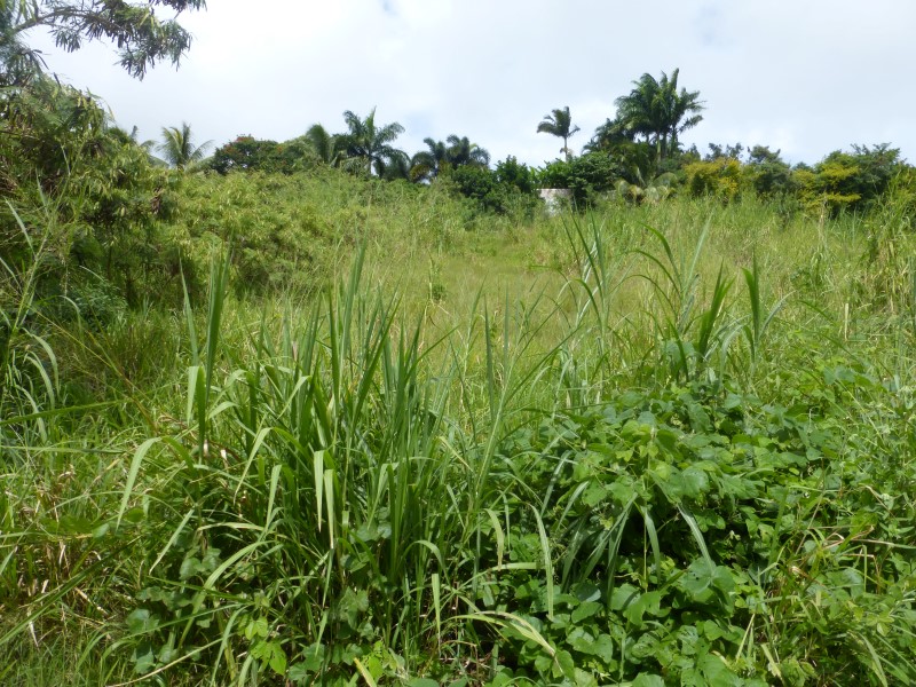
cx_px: 458
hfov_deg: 69.4
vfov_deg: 54.9
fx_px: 662
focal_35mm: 25
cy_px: 344
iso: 100
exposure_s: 1/800
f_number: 4
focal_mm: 4.3
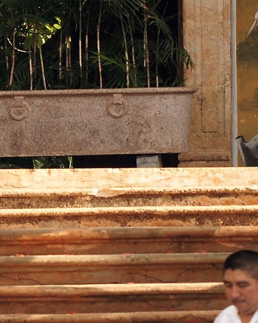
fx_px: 12245
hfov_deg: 1.2
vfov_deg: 1.5
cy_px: 67
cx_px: 25
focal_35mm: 1282
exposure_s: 1/125
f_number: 5
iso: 100
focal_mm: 140
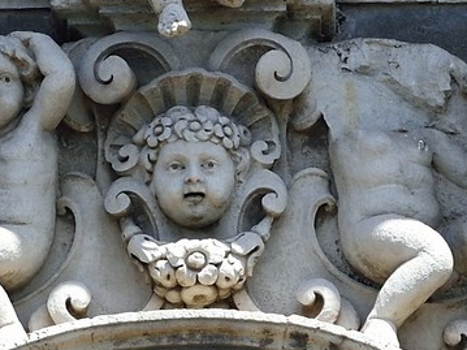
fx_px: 11706
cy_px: 1004
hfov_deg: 2.3
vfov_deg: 1.7
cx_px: 190
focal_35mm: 868
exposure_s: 1/320
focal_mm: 135
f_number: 9
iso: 200
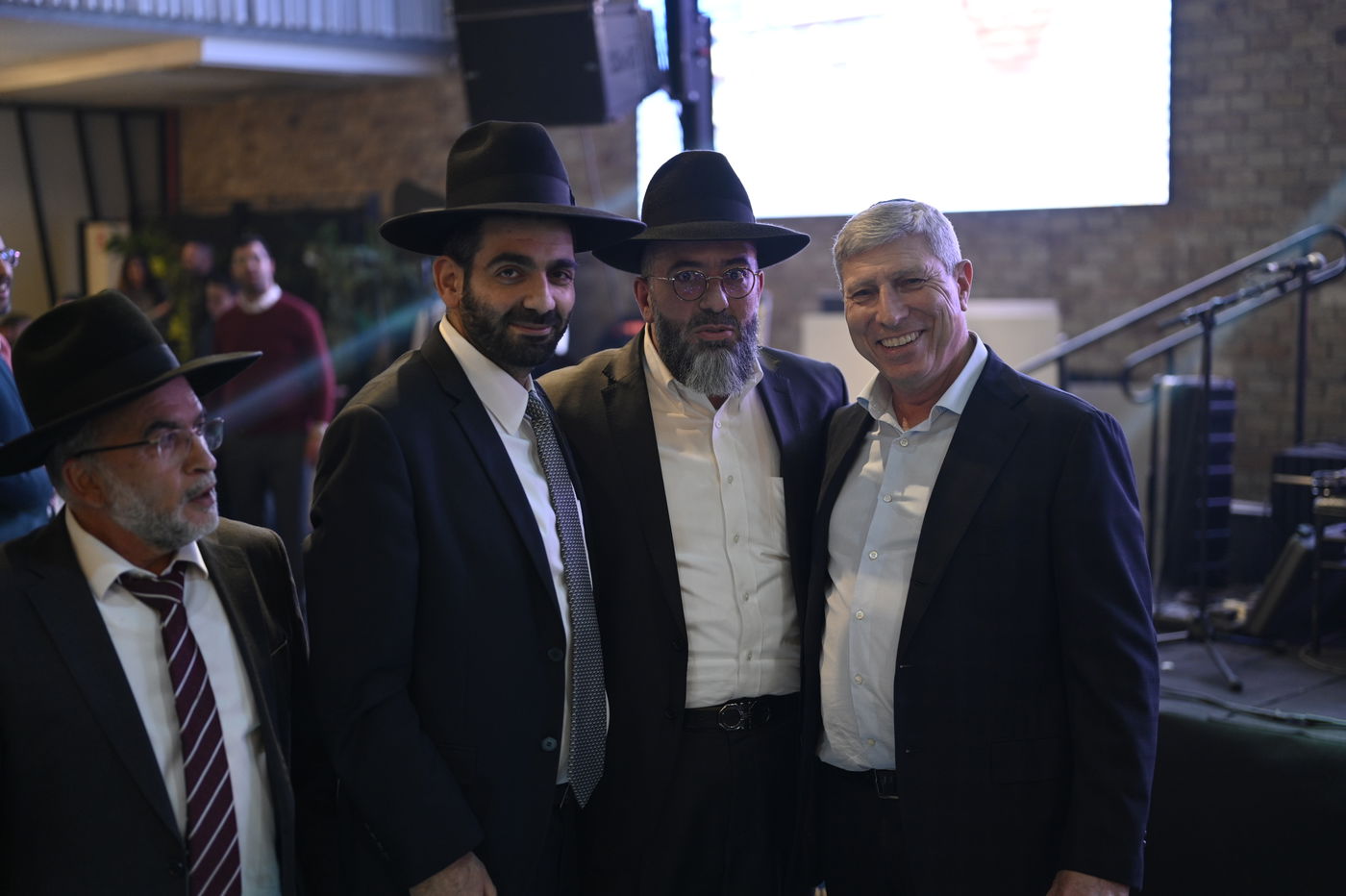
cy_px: 448
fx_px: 1868
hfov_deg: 39.6
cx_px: 673
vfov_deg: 27.0
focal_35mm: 50
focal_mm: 50
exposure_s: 1/200
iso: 800
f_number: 1.8
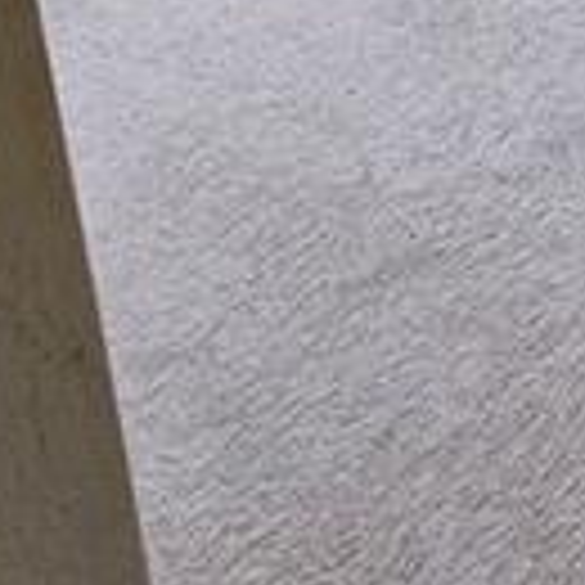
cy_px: -770
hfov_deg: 17.0
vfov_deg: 15.6
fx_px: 1300
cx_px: 1233
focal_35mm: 68
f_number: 2.2
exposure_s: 1/60
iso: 320
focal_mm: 2.2
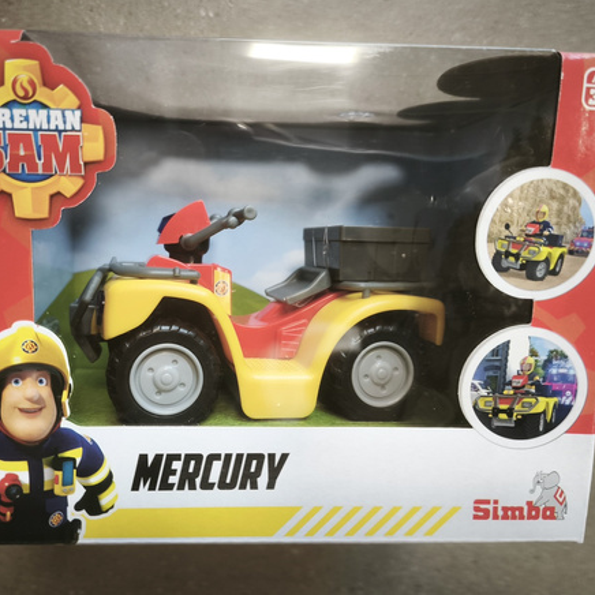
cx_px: 263
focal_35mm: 28
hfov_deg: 57.2
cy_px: 293
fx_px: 545
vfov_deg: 57.3
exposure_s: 1/50
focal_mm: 5.35
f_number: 1.7
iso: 250
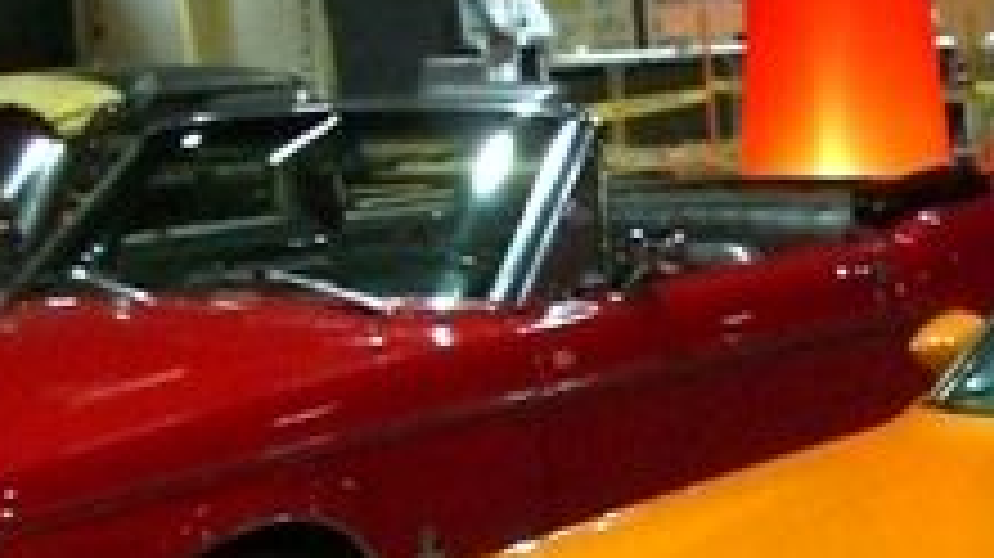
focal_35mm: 120
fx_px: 3161
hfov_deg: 17.7
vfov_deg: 9.8
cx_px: 814
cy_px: 824
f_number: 2.7
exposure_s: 1/80
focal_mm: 6.2
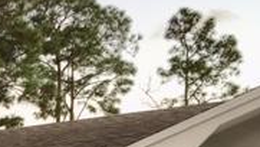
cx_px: -90
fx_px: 772
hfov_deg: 17.7
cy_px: 226
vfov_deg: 10.4
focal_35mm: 112
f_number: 2.2
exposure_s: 1/40
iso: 32
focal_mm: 4.15
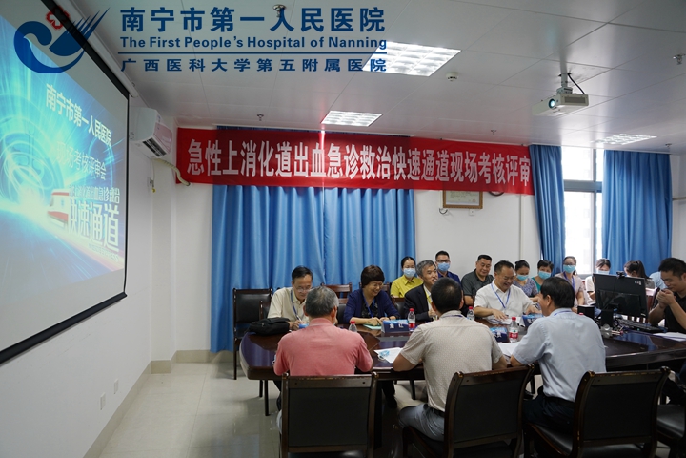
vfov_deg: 53.1
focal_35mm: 24
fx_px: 457
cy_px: 229
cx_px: 343
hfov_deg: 73.7
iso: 640
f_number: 2.8
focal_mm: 24
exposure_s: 1/80
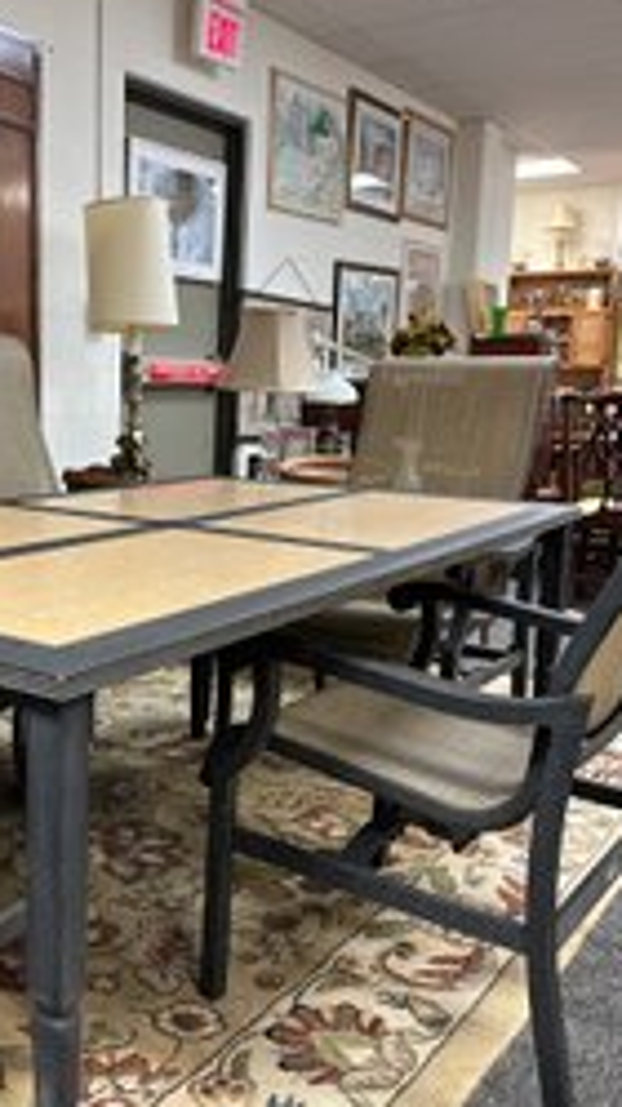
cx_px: 175
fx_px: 1056
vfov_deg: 55.3
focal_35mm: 36
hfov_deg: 32.4
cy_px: 540
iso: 500
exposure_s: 1/60
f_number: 1.78
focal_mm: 6.86
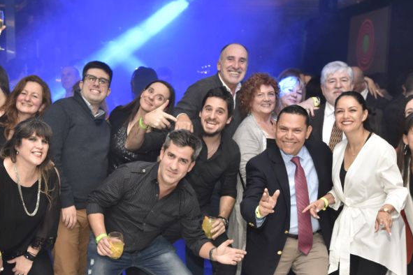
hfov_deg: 38.0
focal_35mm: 52
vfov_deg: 25.6
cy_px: 215
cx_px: 157
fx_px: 597
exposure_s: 1/125
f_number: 3.5
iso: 1000
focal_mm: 20
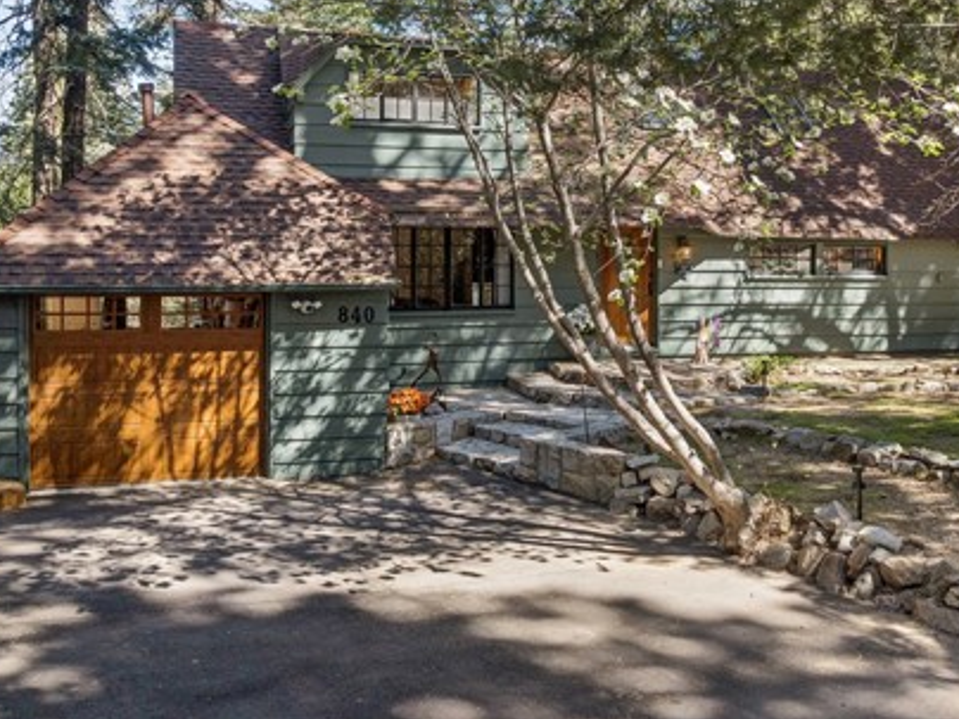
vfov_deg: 37.3
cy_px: 231
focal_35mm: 38
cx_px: 572
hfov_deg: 48.7
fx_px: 1053
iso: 100
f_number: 2.8
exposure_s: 1/15
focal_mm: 12.3
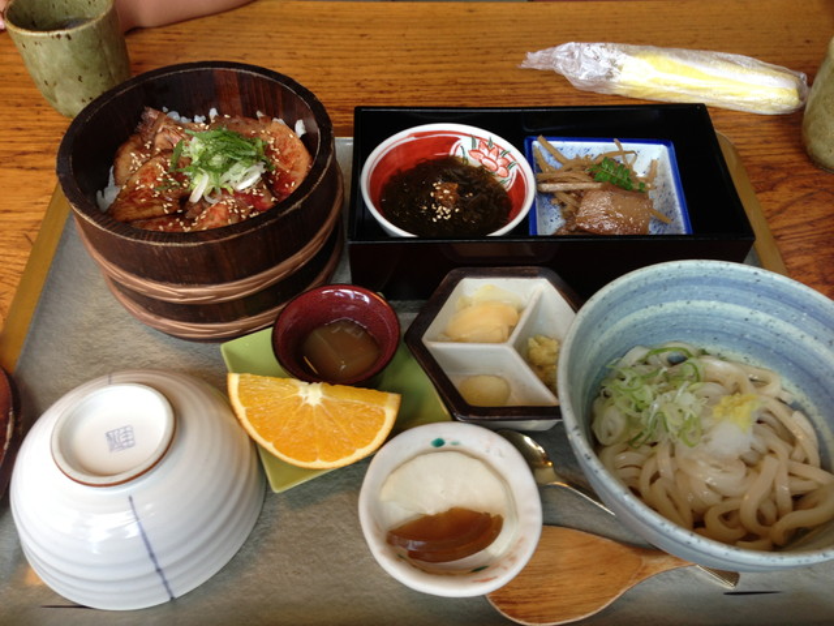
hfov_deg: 55.4
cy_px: 313
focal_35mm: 33
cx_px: 417
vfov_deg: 42.9
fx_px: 795
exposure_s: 1/30
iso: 50
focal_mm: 4.13
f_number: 2.4
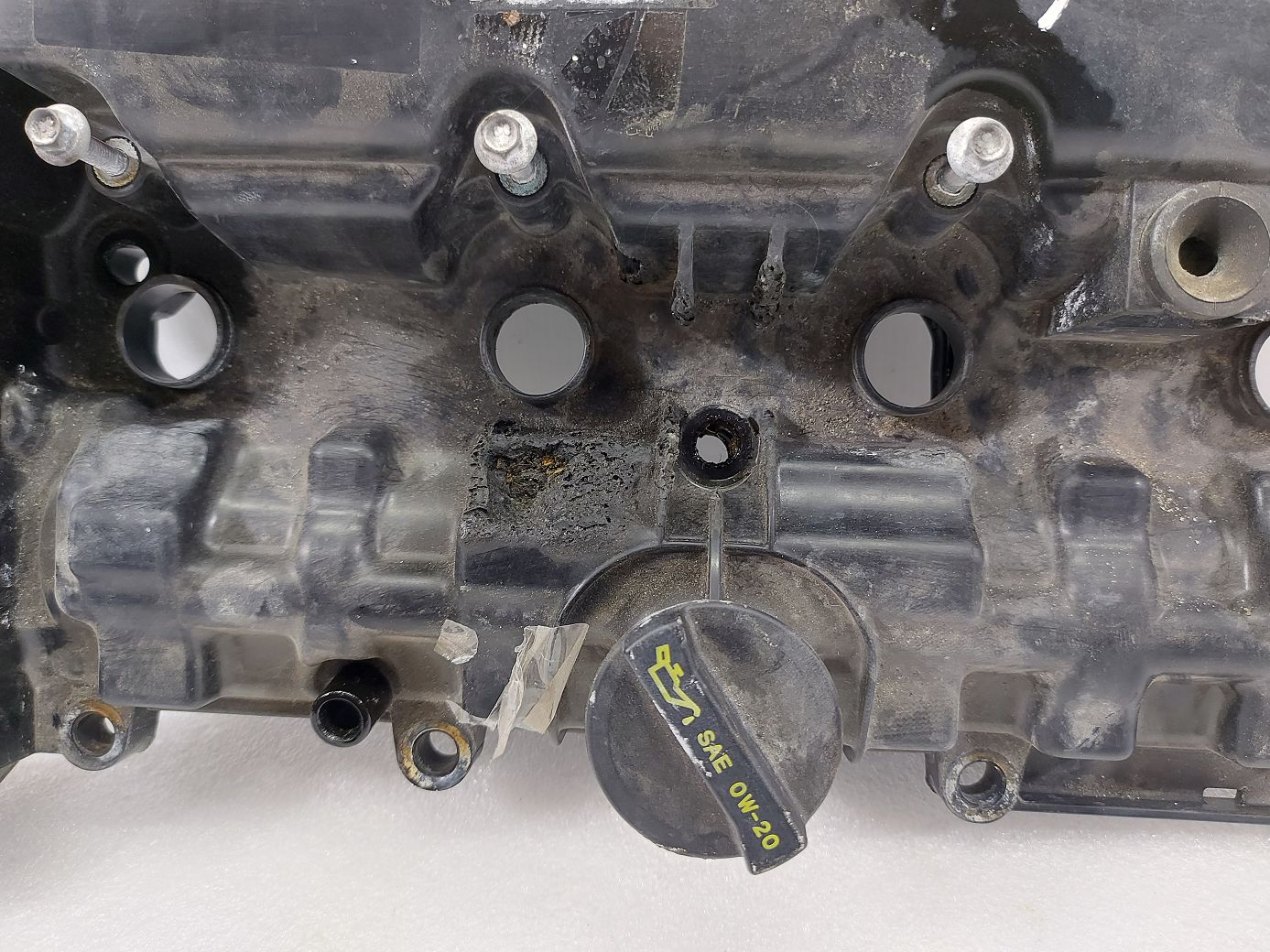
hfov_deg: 71.6
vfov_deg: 56.8
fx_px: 880
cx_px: 635
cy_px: 476
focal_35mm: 24
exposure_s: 1/50
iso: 200
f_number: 1.8
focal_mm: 5.23
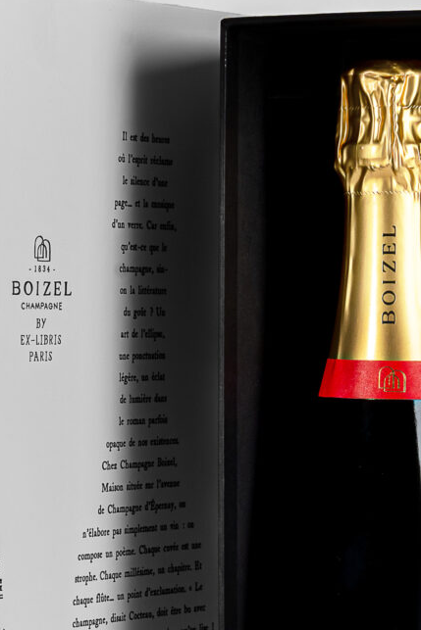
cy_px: 426
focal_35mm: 199
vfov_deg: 10.3
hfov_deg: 6.9
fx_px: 3489
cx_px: 293
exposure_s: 1/125
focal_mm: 50
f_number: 14
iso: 250
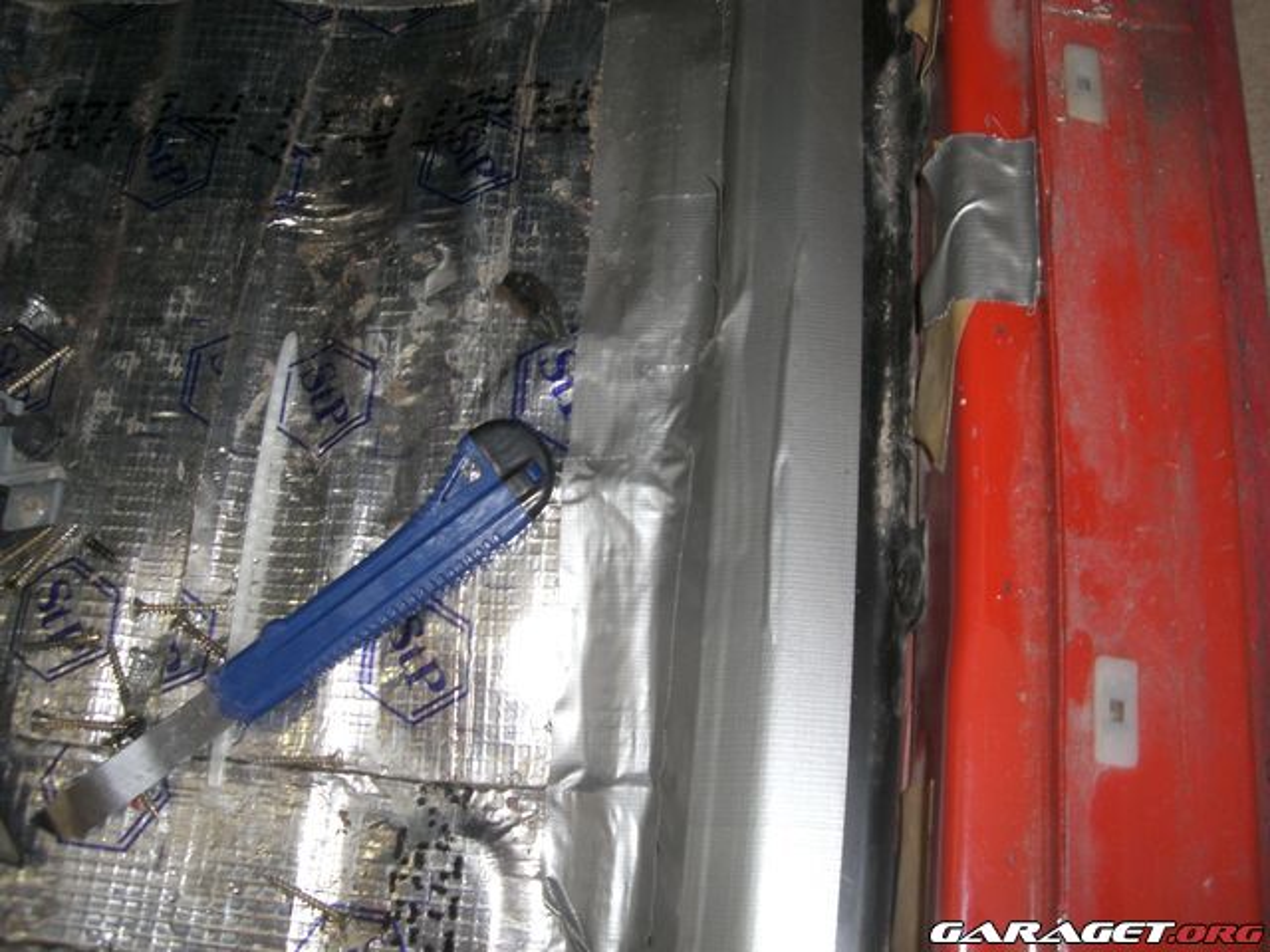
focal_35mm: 38
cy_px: 476
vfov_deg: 37.7
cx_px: 635
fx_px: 1394
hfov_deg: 49.0
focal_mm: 6.2
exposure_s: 1/60
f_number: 2.7
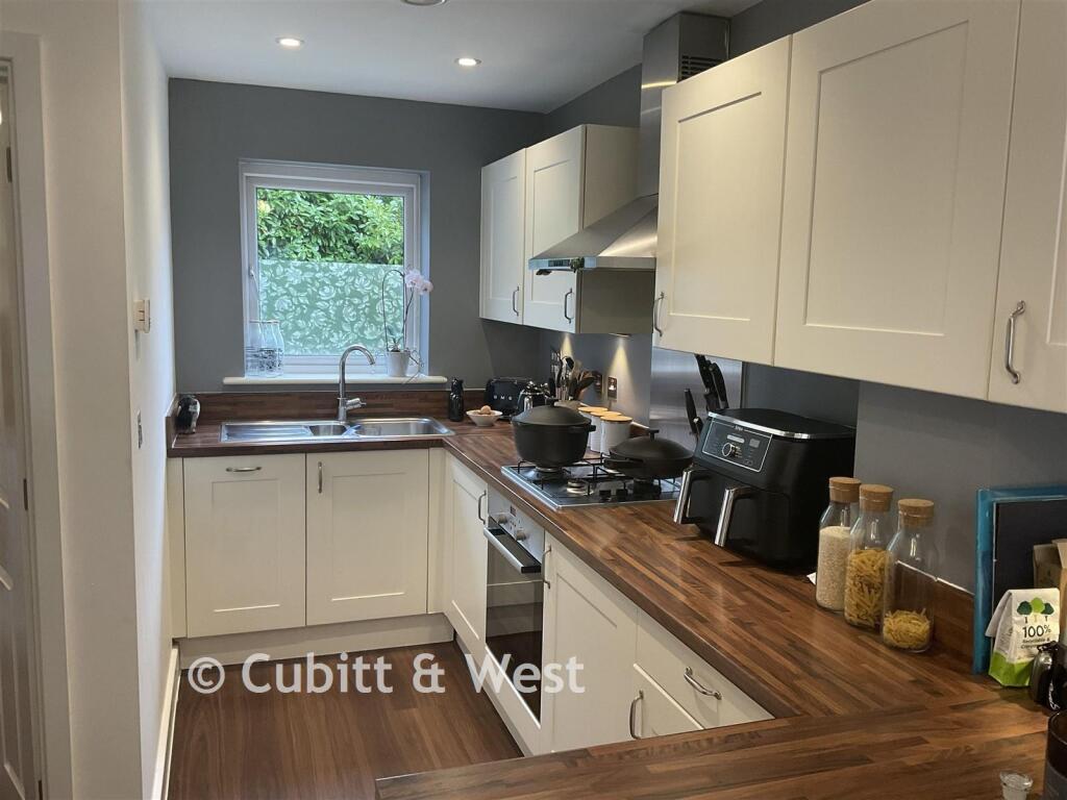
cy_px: 400
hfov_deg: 61.7
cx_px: 534
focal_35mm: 29
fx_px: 894
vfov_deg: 48.2
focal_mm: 3
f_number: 1.8
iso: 64
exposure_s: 1/50
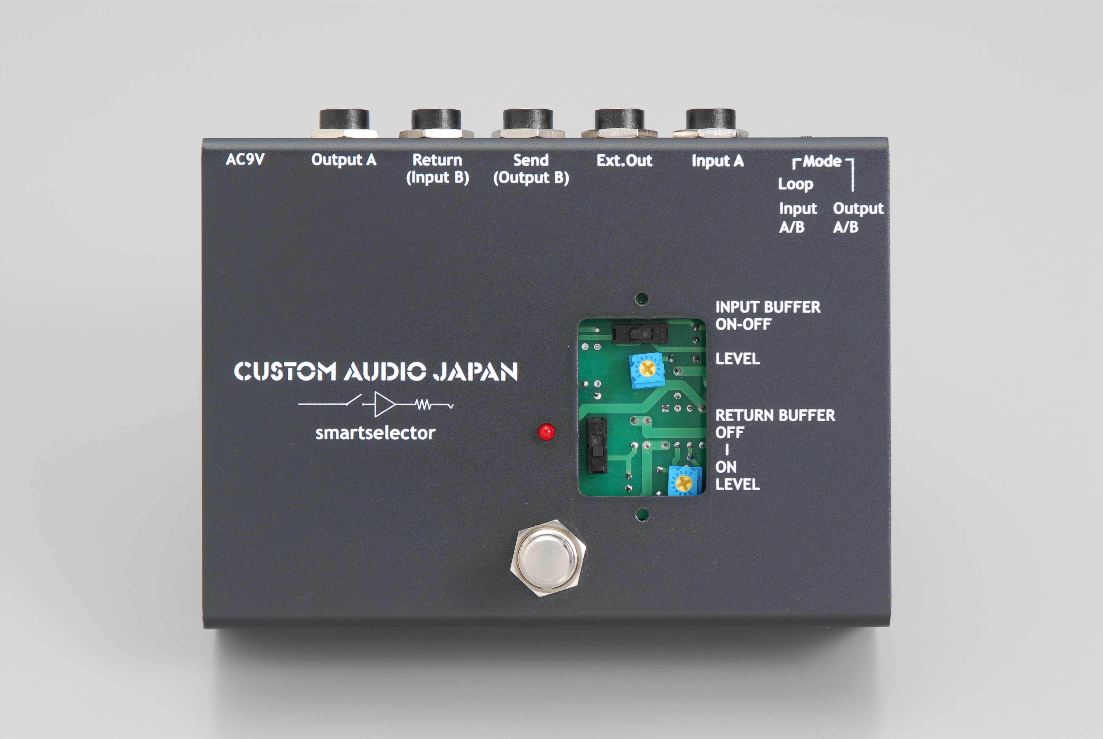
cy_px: 370
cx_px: 552
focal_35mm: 147
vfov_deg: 9.4
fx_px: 4509
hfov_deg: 13.9
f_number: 10
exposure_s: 1/125
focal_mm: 98
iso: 100
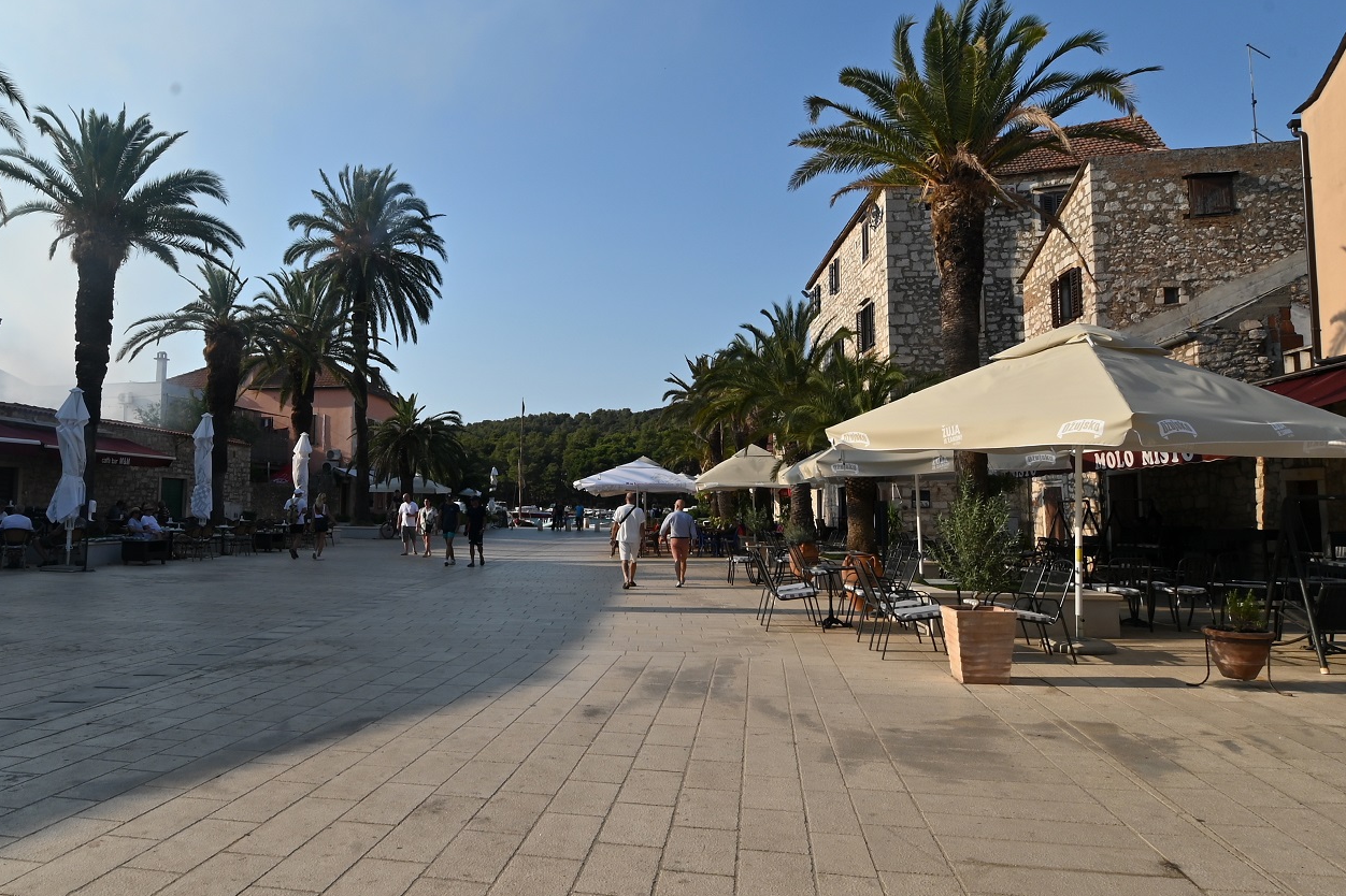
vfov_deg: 55.1
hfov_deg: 75.6
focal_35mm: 23
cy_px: 434
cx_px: 563
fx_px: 860
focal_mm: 12
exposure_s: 1/100
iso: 100
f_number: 16
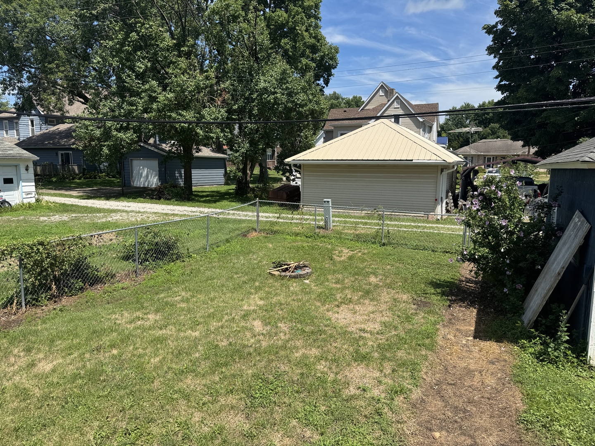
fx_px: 413
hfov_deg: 71.6
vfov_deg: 56.8
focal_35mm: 24
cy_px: 223
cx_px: 298
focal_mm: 6.76
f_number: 1.78
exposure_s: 1/4049
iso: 80
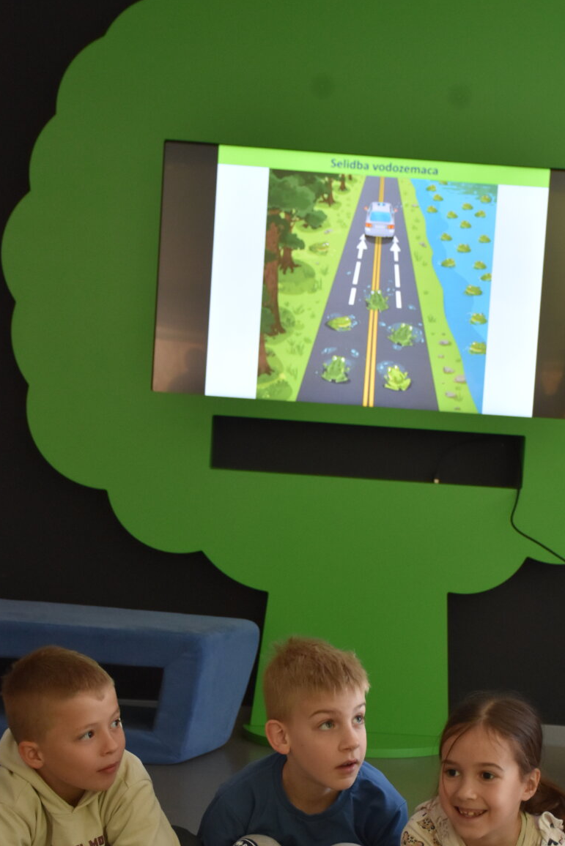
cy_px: 542
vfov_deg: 23.6
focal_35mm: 86
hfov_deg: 15.9
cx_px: 405
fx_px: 2020
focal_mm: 35
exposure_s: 1/125
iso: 800
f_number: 4.2
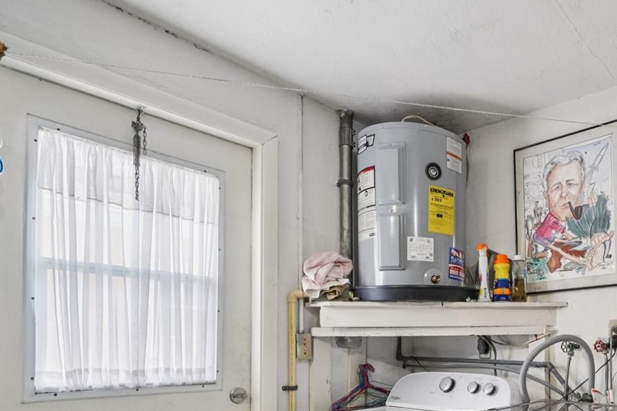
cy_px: 335
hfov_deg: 62.3
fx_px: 446
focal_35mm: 26
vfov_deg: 46.6
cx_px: 511
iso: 1250
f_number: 8
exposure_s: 1/30
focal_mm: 10
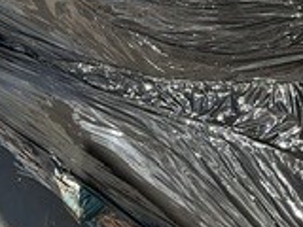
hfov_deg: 16.6
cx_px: 314
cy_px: -219
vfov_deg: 11.5
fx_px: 1015
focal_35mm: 116
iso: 16
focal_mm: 3
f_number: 1.8
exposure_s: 1/1144
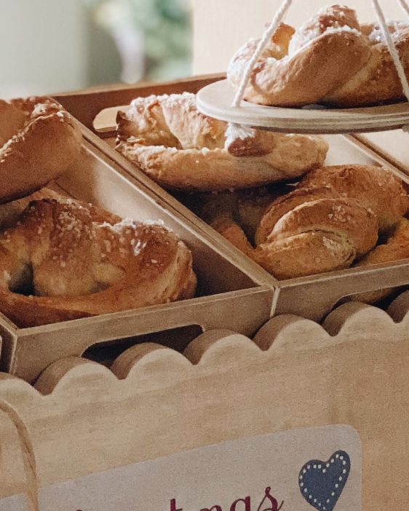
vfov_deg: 10.4
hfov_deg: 8.3
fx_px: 2798
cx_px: 58
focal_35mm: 185
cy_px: 33
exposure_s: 1/122
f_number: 2
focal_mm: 6
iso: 200
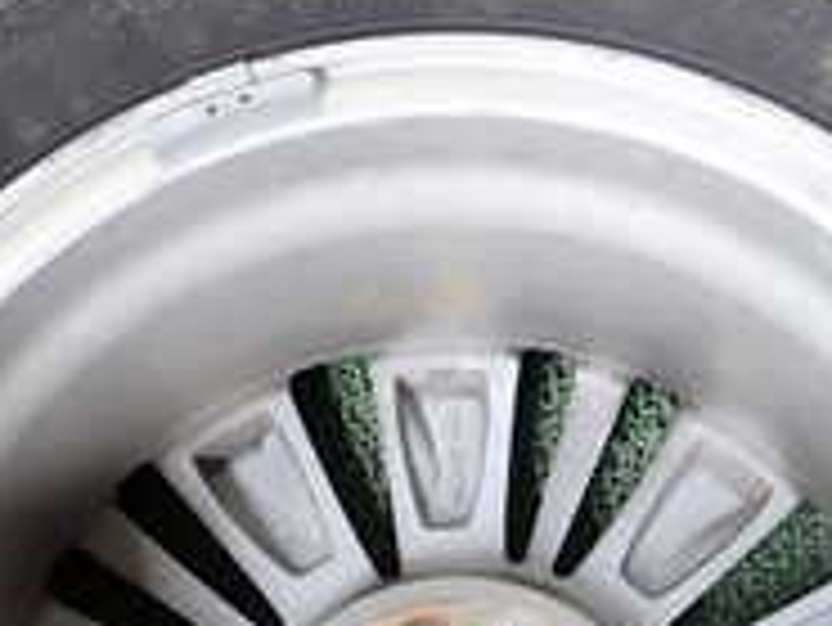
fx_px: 1948
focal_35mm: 81
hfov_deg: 24.1
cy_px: 770
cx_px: 468
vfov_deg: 17.3
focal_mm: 4.5
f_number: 2
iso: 200
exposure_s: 1/30
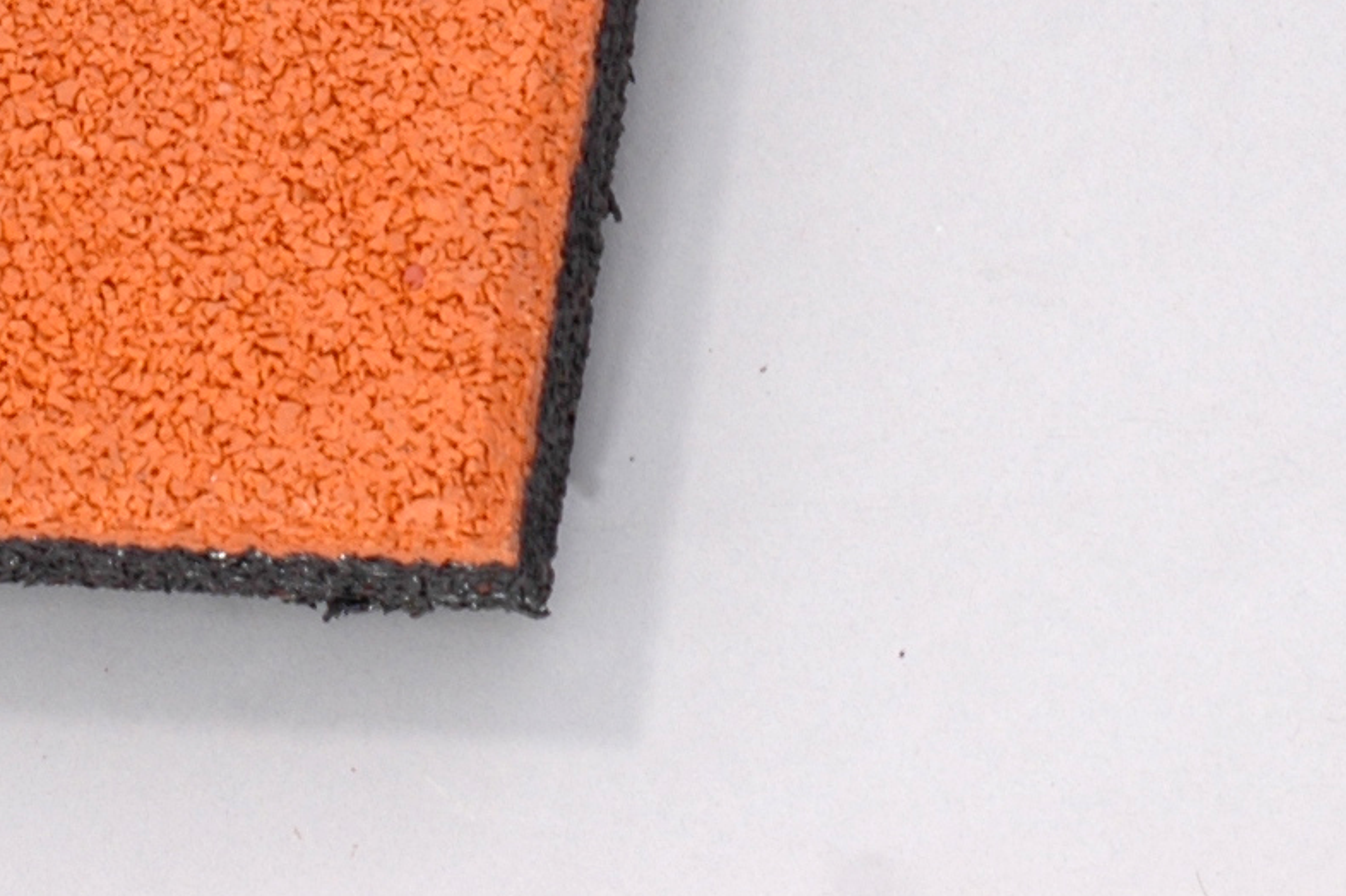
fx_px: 10723
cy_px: -795
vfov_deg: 4.7
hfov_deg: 7.1
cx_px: -358
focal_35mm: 287
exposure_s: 1/40
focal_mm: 50
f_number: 7.1
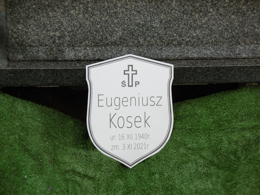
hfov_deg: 16.4
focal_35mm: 120
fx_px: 901
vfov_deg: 12.3
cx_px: 130
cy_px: 98
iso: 160
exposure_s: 1/100
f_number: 5
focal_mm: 21.5
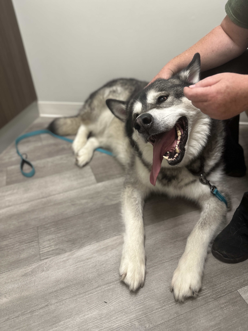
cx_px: 124
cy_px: 166
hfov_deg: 56.8
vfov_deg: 71.6
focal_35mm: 24
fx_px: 229
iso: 160
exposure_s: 1/60
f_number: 1.78
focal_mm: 6.86
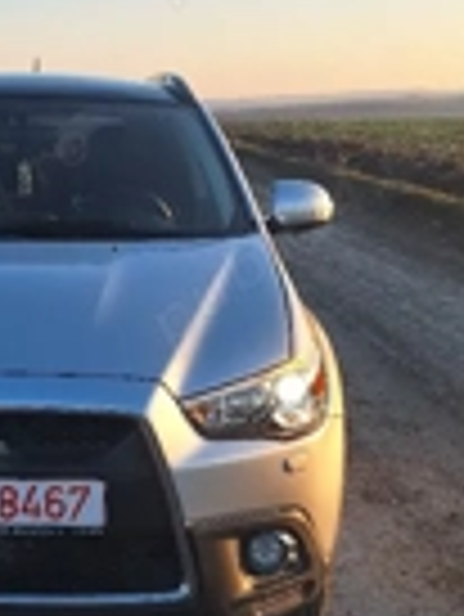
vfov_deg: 28.9
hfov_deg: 21.4
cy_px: 288
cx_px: 36
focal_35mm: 67
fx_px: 1196
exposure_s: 1/1000
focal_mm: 5.54
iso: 40
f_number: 1.8
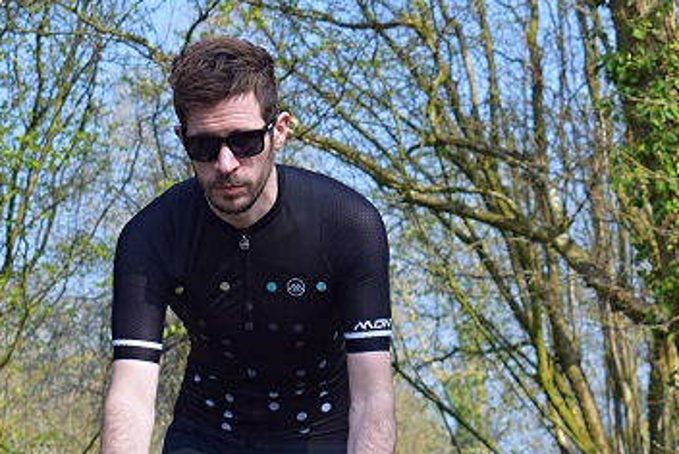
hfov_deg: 14.3
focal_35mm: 143
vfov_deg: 9.6
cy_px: 293
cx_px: 330
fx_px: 2698
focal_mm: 42
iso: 200
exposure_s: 1/500
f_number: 5
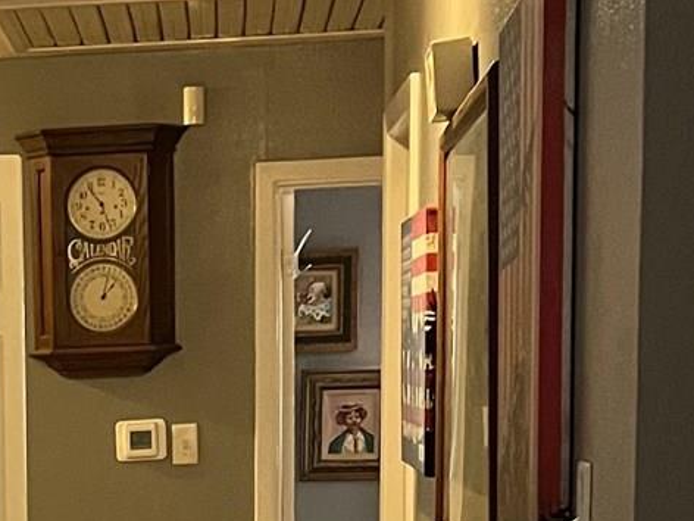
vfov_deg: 11.1
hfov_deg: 15.0
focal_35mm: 127
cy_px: 846
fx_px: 2546
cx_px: -131
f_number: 1.6
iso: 500
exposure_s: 1/40
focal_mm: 5.1
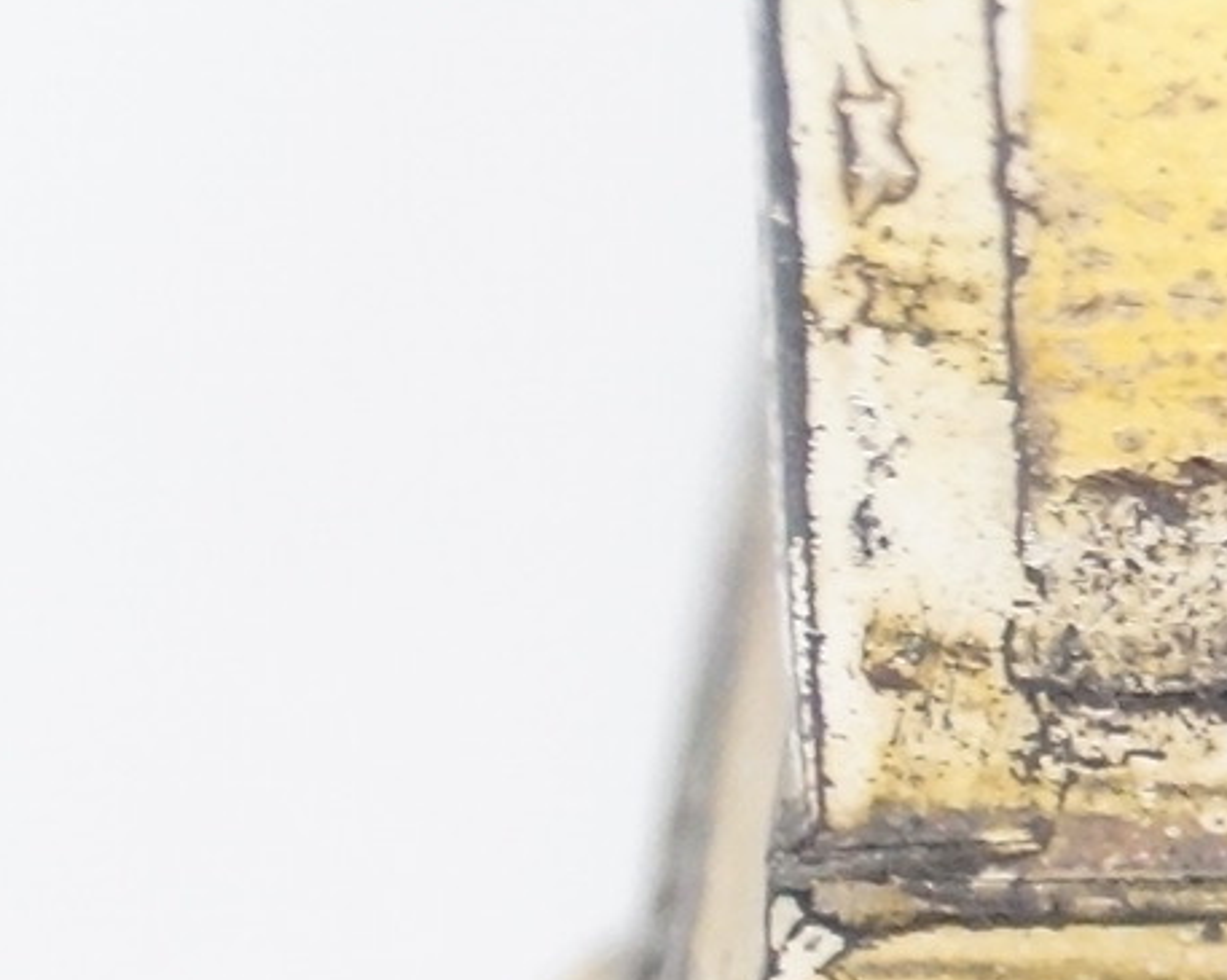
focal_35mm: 415
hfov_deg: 4.5
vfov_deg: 3.7
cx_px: 3273
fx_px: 15043
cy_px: 19
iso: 3200
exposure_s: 1/30
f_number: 5.6
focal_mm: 55
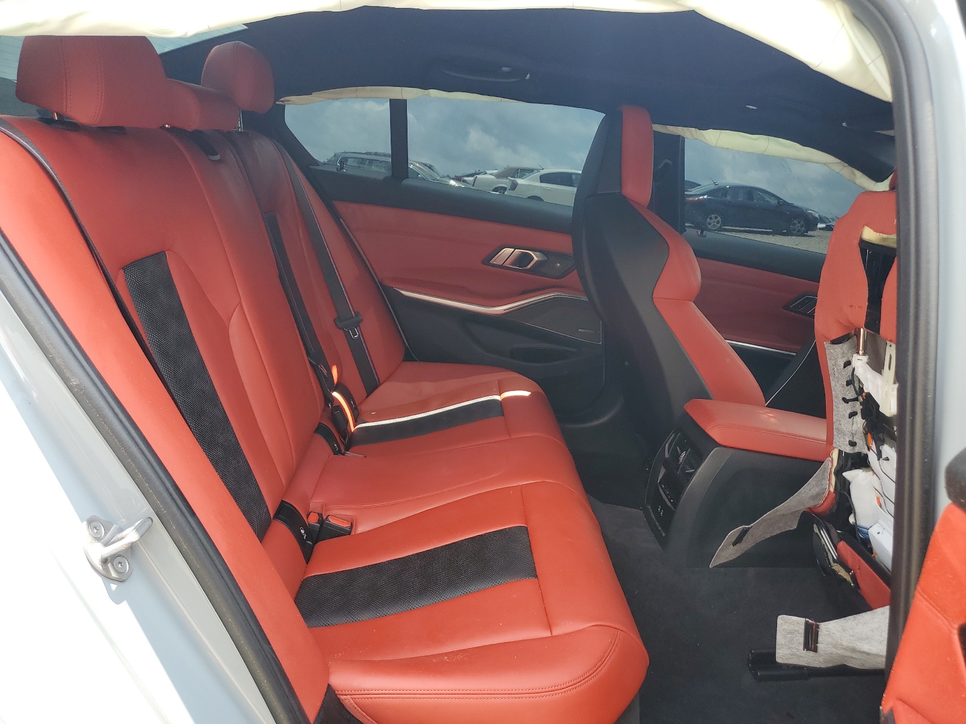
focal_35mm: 26
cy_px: 362
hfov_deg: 67.3
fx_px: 726
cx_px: 483
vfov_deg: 53.1
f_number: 1.5
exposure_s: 1/357
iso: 50
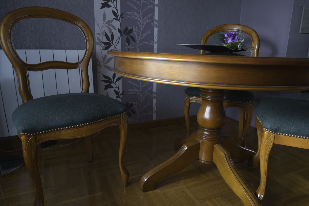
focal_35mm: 26
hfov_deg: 69.3
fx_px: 223
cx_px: 165
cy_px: 103
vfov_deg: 49.5
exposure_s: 1/10
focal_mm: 24
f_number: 9
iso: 400
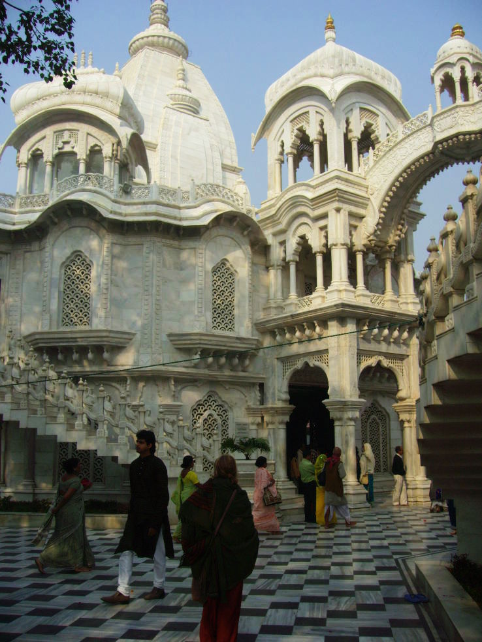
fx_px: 650
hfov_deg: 40.7
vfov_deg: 52.6
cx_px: 241
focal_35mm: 35
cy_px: 321
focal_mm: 5.8
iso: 64
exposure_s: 1/476
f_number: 4.8
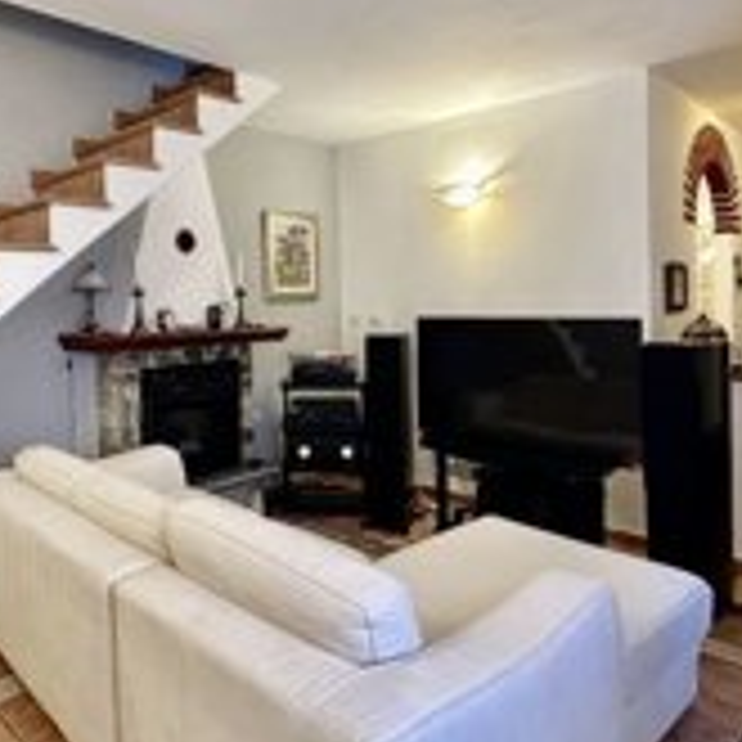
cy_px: 310
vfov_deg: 58.8
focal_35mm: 27
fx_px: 655
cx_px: 270
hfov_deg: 58.2
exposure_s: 1/60
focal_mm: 2.22
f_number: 2.2
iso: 400
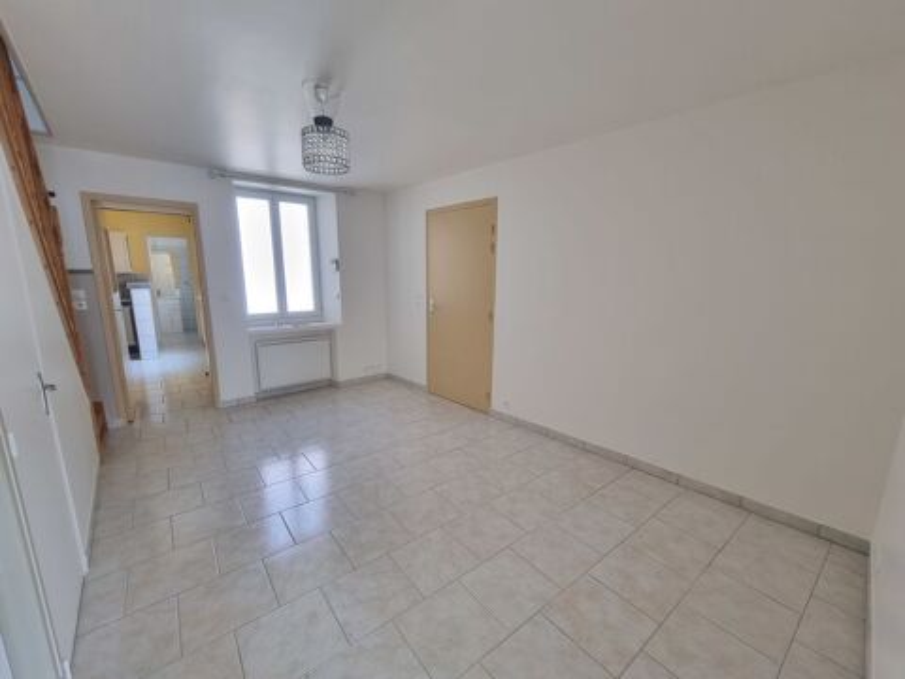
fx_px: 340
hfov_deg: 106.2
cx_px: 452
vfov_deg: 89.9
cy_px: 340
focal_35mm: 13
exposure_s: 1/50
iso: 125
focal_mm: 2.2
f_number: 2.2
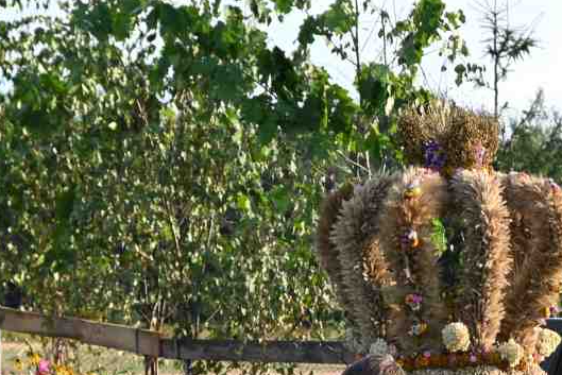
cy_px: 610
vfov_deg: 6.0
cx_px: 515
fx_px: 3513
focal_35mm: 225
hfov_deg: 9.1
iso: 200
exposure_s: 1/250
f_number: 5.6
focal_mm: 62
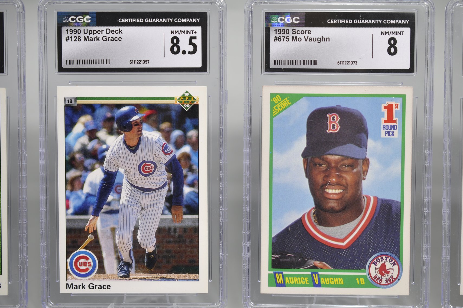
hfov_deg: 33.4
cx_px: 232
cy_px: 154
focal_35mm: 60
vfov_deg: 22.6
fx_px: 771
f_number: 4.5
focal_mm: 40
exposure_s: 1/80
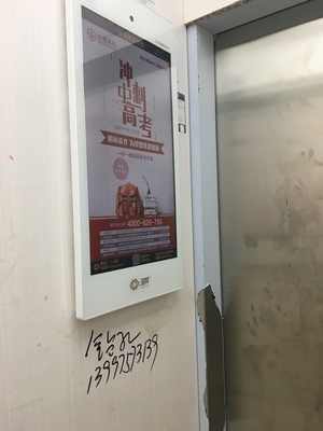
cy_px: 216
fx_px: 361
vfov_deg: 61.7
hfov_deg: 48.2
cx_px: 162
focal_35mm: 29
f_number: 2.2
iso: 80
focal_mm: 4.15
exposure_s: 1/33
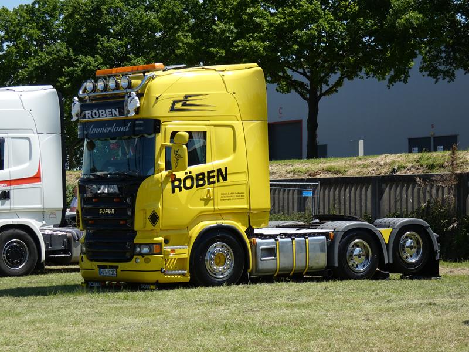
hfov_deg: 15.8
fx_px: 1694
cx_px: 234
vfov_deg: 11.9
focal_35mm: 125
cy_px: 176
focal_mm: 22.4
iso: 80
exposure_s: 1/320
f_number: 5.2
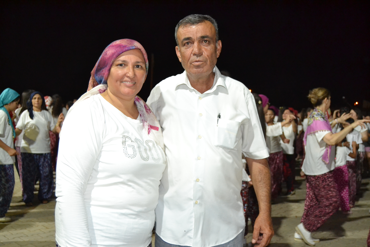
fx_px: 401
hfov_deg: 49.6
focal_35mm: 39
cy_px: 124
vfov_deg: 34.2
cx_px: 185
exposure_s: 1/60
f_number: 4
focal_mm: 26
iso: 2800
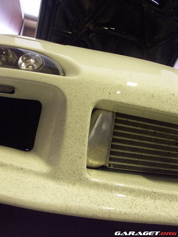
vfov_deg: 63.4
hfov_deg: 49.7
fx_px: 192
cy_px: 118
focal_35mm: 28
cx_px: 89
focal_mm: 7.21
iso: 400
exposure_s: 1/13
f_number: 3.5
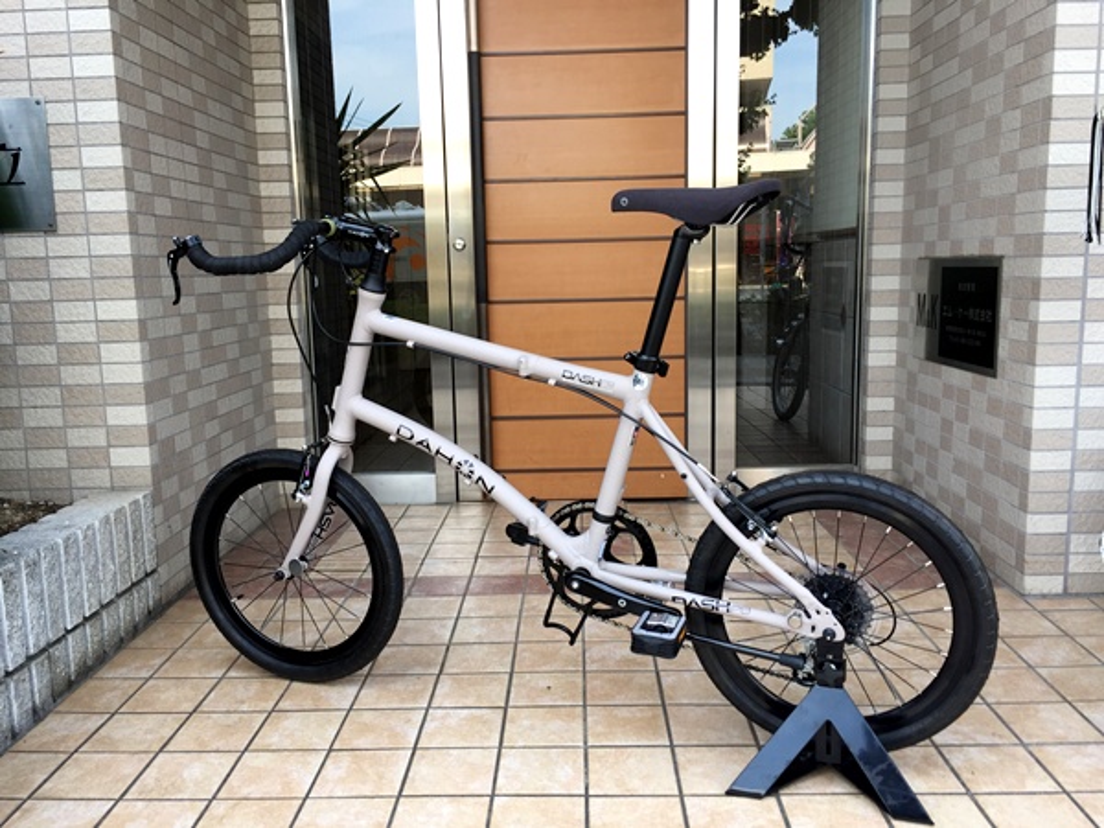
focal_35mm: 29
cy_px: 414
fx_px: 925
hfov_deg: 61.7
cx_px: 552
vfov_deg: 48.2
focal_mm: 4.15
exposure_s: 1/120
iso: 32
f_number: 2.2
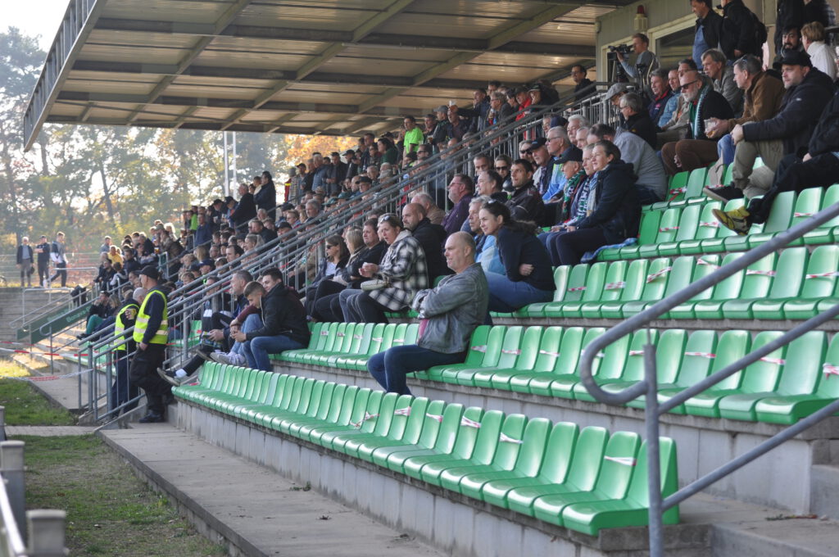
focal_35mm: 105
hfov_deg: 19.5
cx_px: 420
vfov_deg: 13.0
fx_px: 2444
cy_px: 278
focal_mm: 70
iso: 200
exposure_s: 1/200
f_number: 4.5
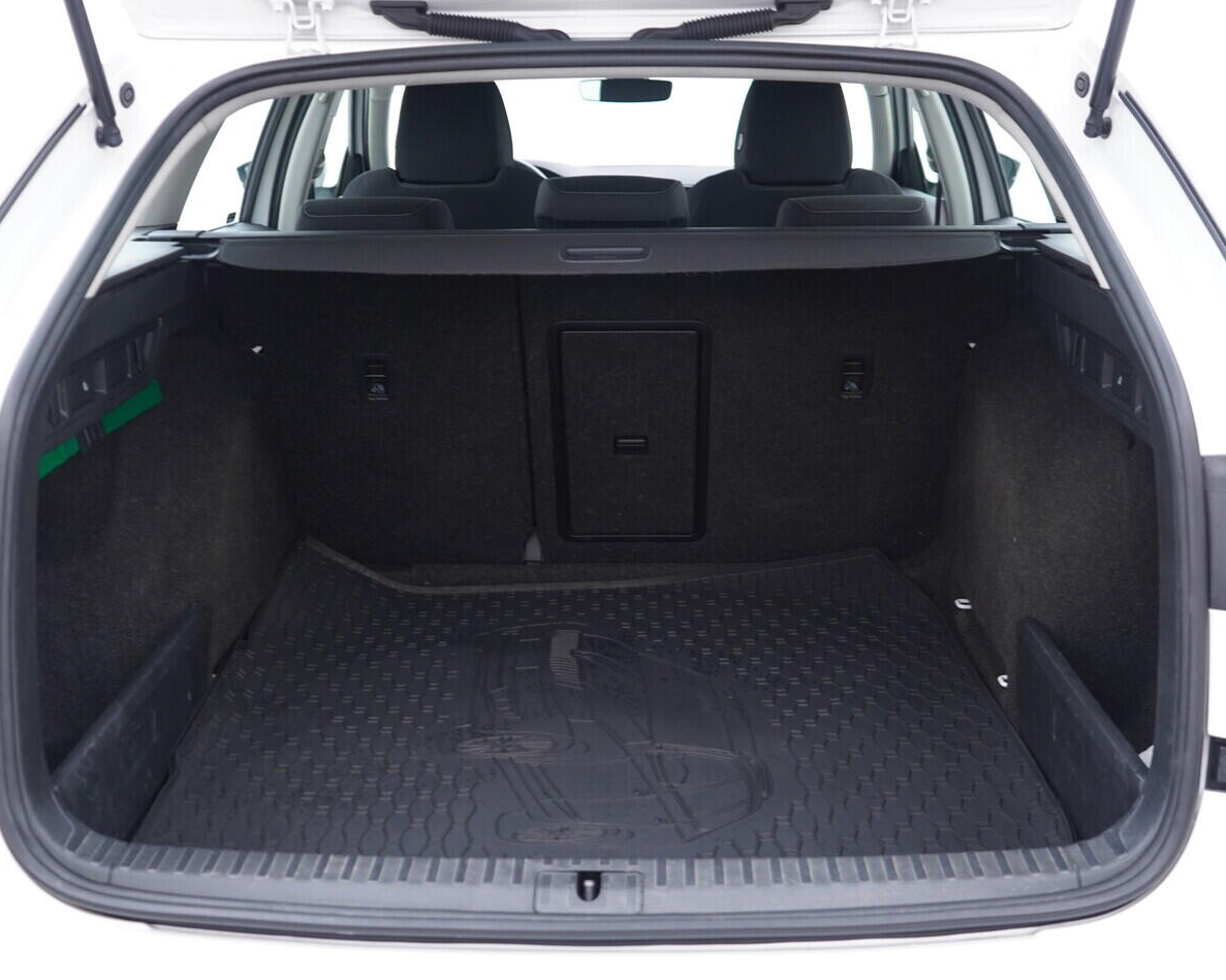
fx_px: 1487
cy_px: 492
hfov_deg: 44.8
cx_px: 599
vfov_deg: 36.5
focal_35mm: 41
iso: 320
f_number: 2.8
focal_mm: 24
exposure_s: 1/40
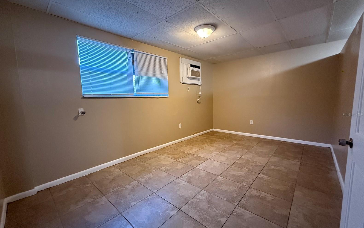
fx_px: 149
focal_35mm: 15
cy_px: 115
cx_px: 181
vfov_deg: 74.8
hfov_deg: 101.5
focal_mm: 2.22
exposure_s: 1/60
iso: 1250
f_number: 2.2
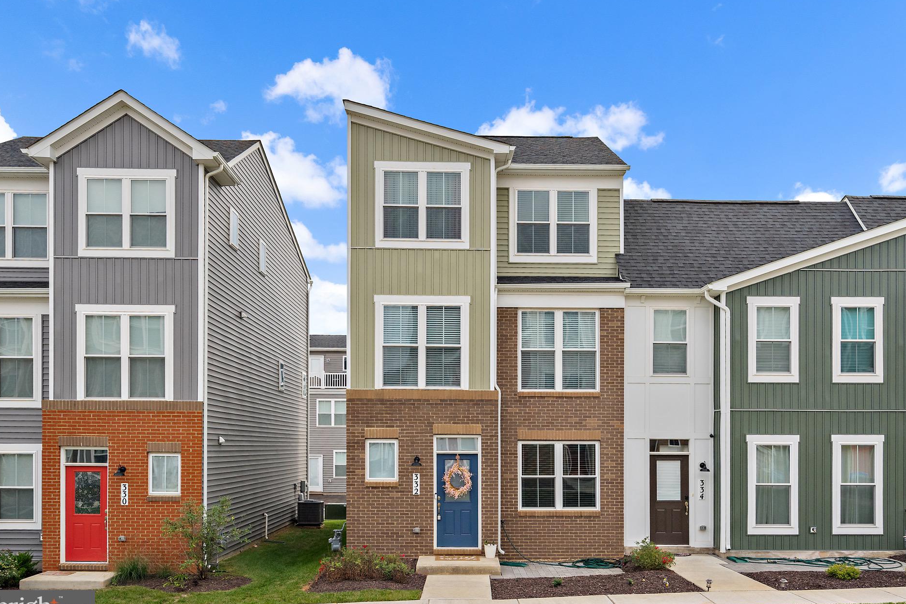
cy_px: 294
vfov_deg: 38.9
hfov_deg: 55.7
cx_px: 484
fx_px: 856
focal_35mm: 34
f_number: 8
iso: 640
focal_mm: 31
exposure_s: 1/640
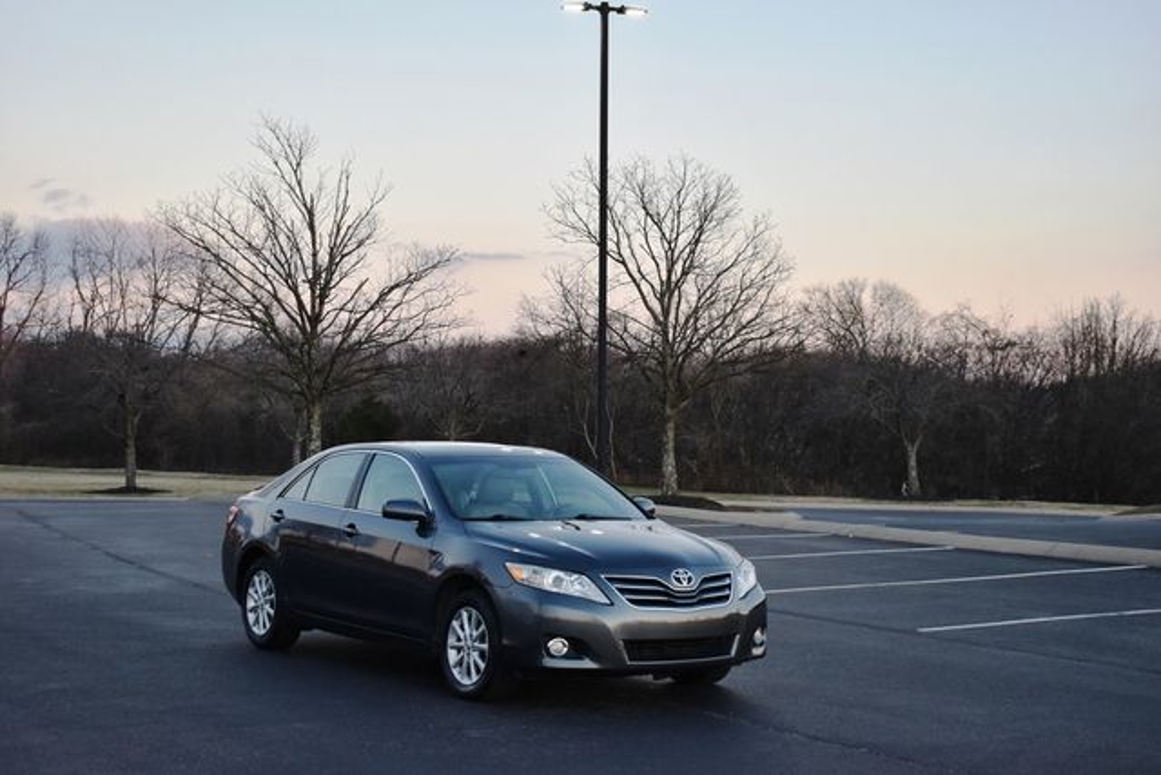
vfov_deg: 23.8
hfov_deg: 35.0
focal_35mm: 57
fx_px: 1839
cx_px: 580
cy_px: 388
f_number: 4.8
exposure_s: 1/250
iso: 720
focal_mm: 38
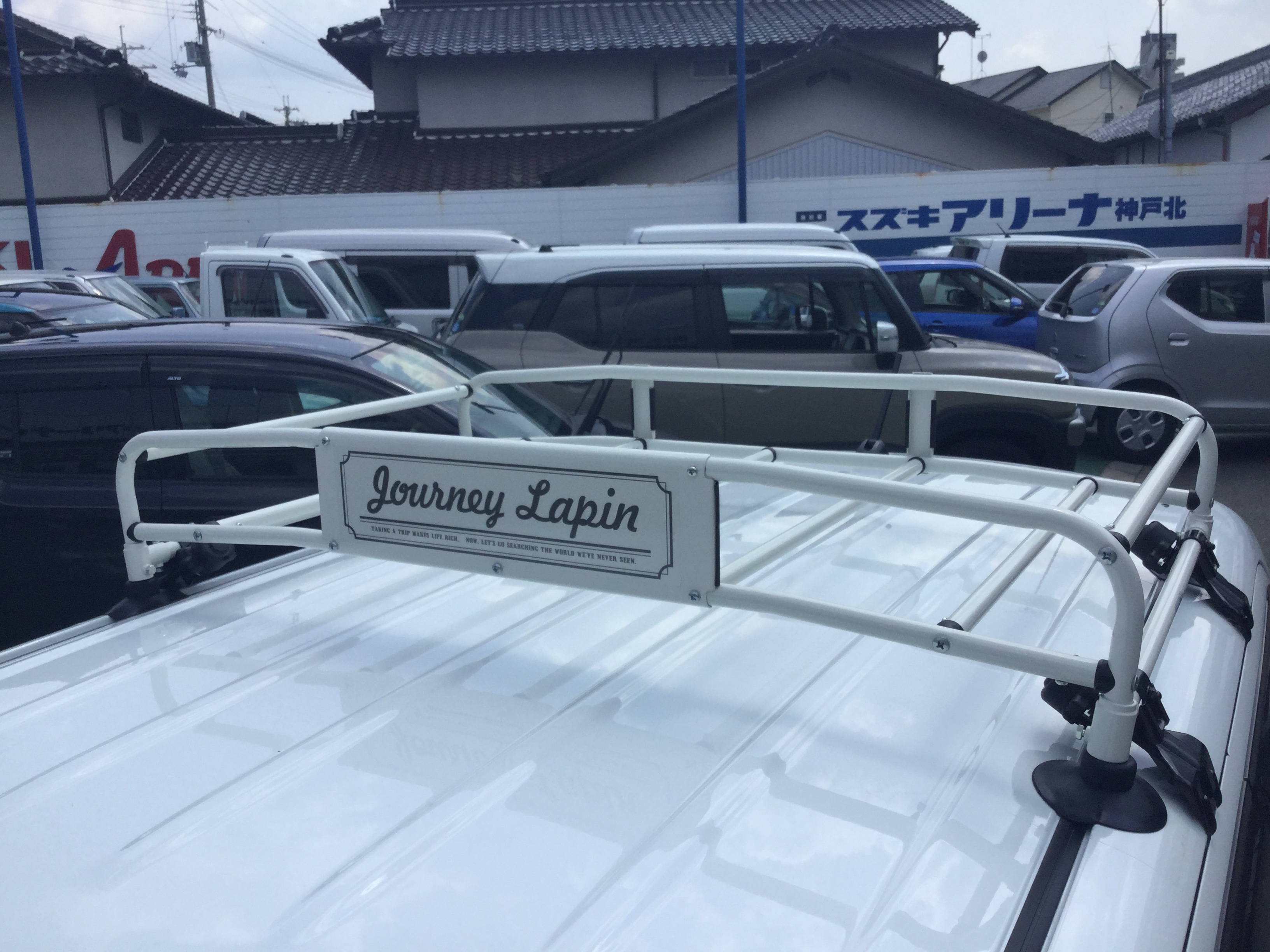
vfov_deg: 45.4
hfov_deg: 58.4
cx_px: 635
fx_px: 1137
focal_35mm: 31
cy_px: 476
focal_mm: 3.3
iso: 25
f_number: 2.4
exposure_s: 1/1988
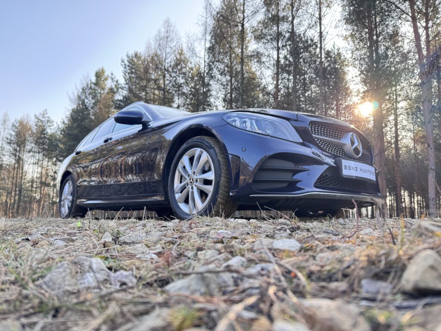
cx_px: 220
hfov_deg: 71.6
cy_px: 166
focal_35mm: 24
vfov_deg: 56.8
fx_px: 306
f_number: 1.78
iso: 80
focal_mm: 6.76
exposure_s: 1/213
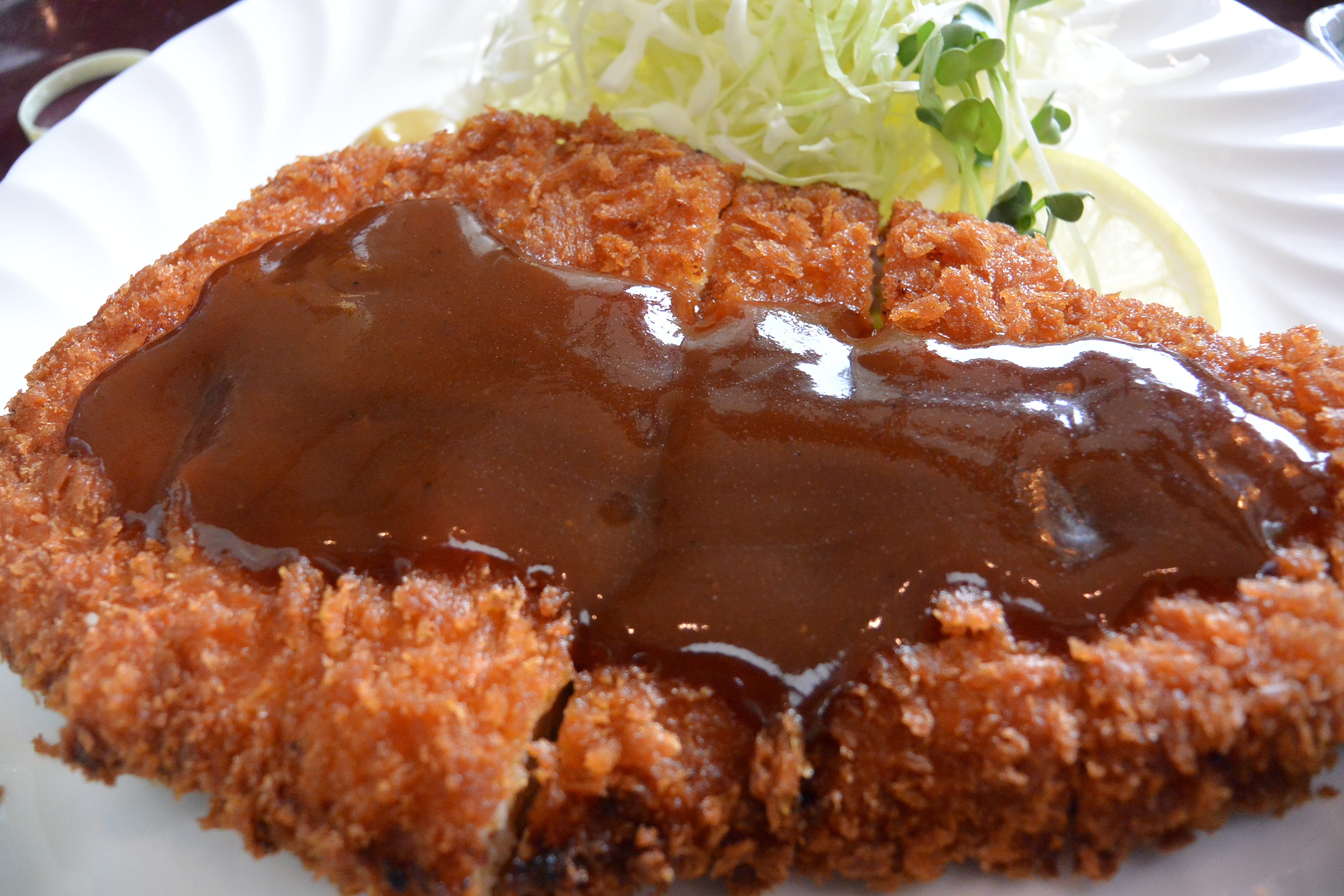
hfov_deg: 63.7
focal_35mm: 29
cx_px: 672
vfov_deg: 45.0
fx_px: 1083
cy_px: 448
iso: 720
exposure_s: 1/125
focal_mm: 11
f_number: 3.5
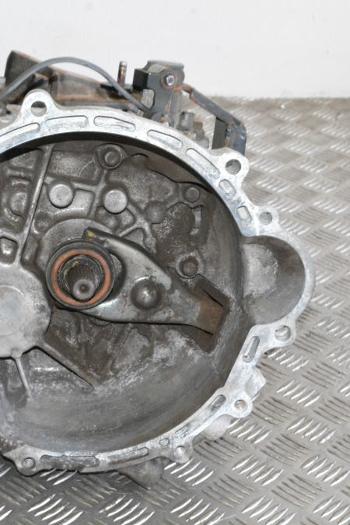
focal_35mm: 91
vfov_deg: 22.4
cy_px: 261
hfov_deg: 14.8
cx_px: 25
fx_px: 1327
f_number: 8
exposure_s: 1/60
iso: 6400
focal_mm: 40
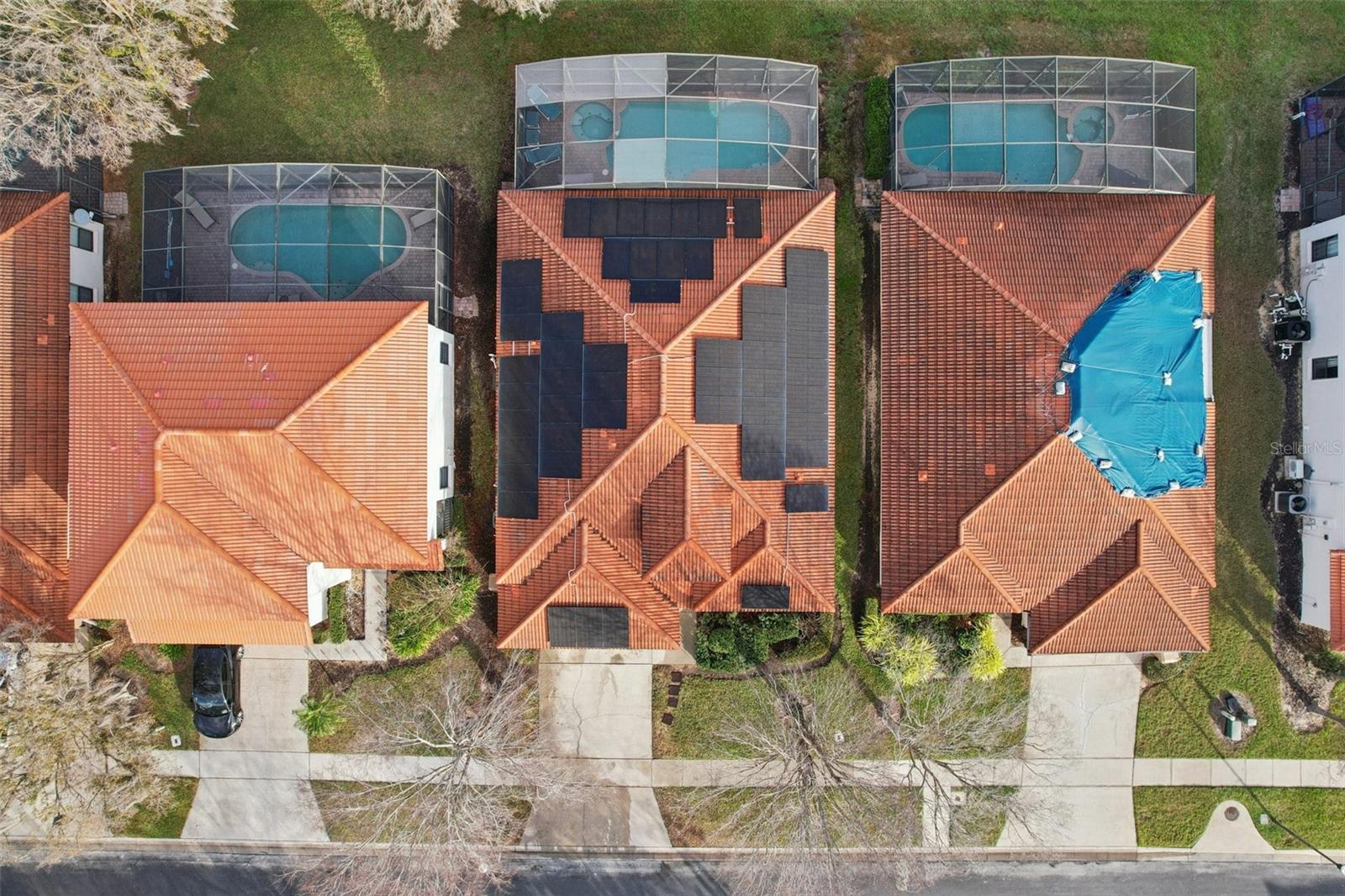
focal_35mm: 22
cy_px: 448
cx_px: 672
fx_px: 822
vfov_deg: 57.2
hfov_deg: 78.6
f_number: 2.8
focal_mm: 8.4
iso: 150
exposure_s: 1/800
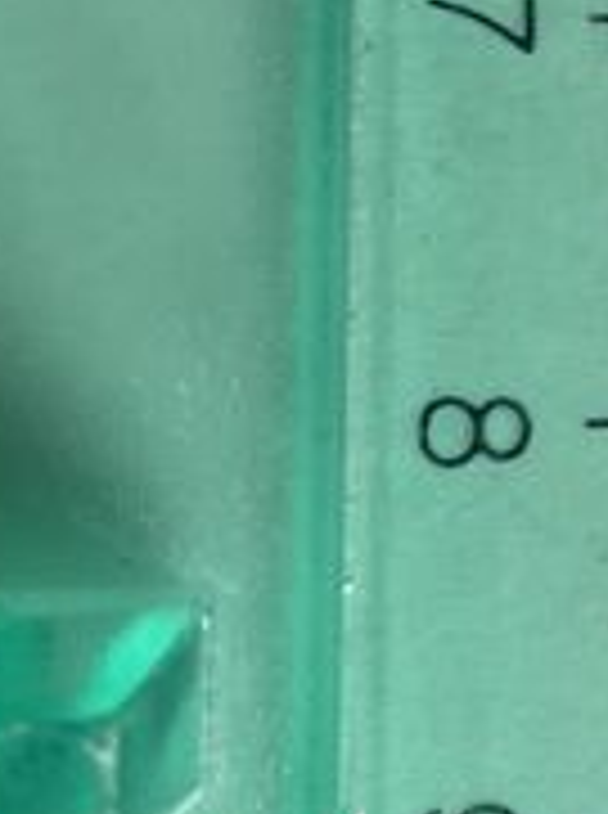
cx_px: 1477
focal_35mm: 144
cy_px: -108
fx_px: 3384
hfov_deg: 9.2
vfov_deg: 13.4
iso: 32
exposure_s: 1/129
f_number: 1.6
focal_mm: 4.2
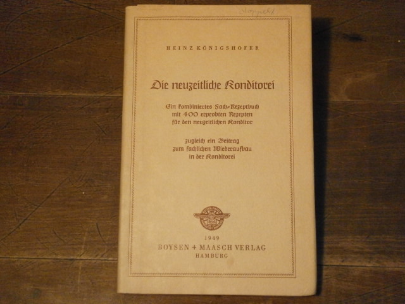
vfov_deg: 27.5
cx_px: 202
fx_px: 620
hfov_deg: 36.2
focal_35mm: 53
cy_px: 152
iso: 800
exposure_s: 1/60
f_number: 4.1
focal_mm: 9.4
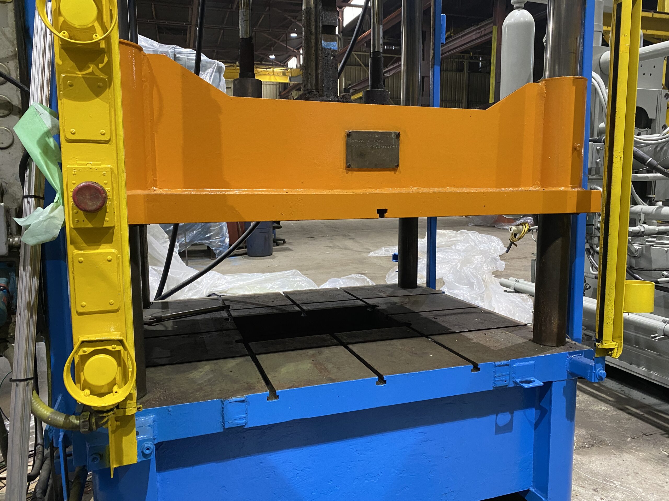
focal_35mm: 26
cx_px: 334
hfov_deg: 67.3
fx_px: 502
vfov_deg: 53.1
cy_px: 250
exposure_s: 1/60
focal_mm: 4.25
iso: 400
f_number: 1.8
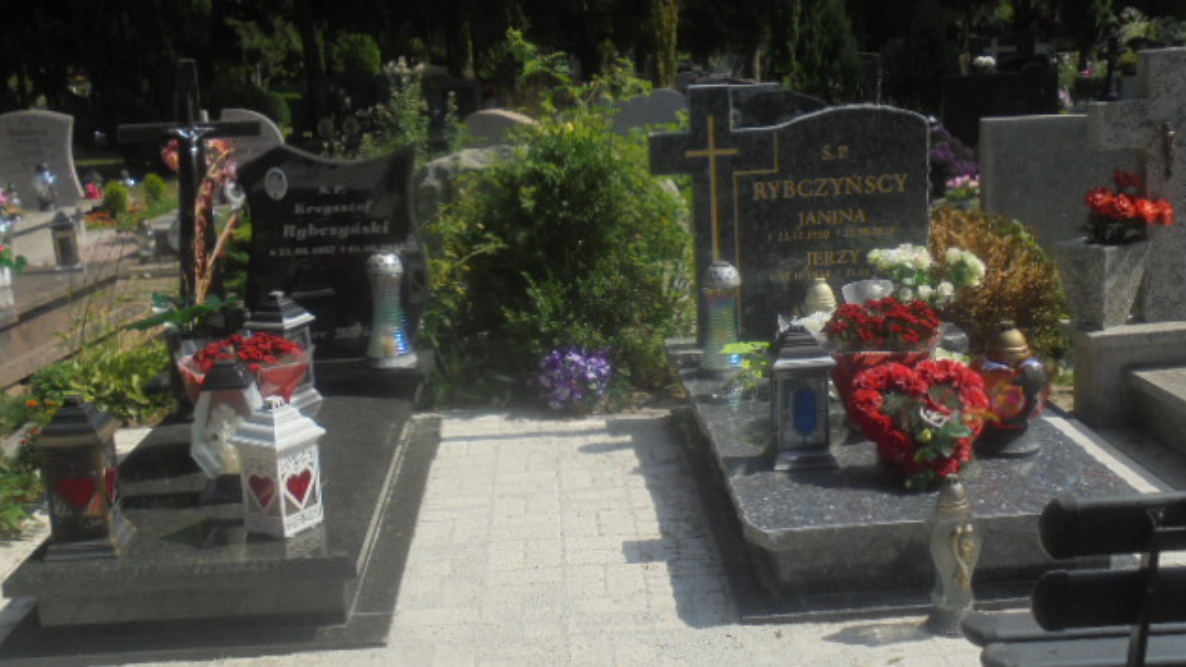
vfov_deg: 28.3
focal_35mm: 42
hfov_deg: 48.4
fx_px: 1321
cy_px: 312
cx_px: 592
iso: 100
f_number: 4.2
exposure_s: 1/800
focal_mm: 6.9
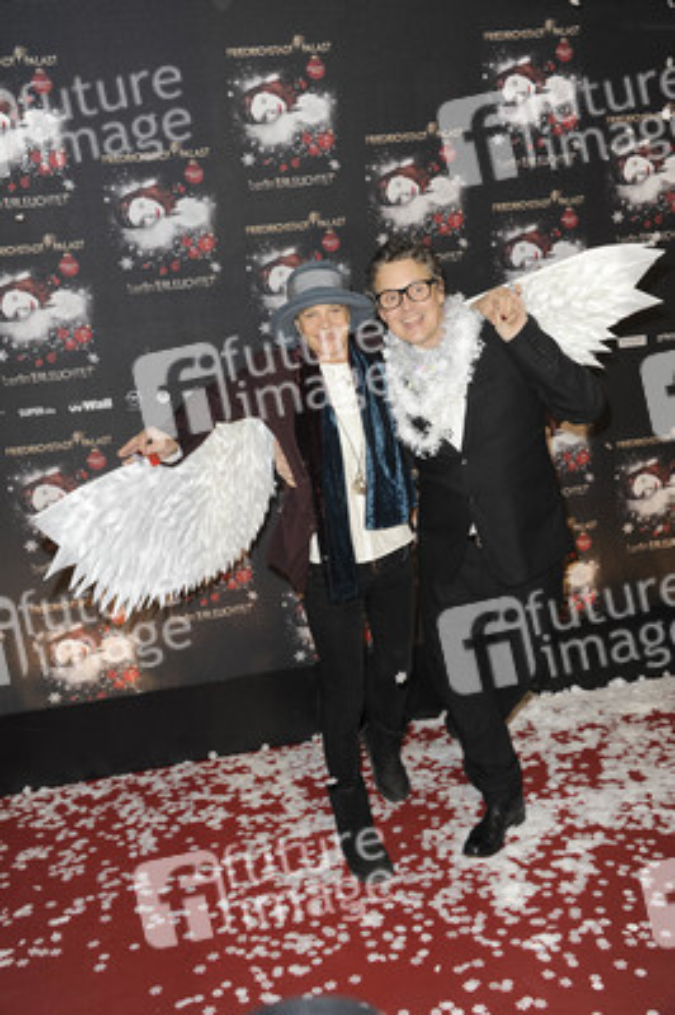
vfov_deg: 48.5
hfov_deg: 33.3
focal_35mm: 40
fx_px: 1127
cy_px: 508
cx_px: 338
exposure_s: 1/250
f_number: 8
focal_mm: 40
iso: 500
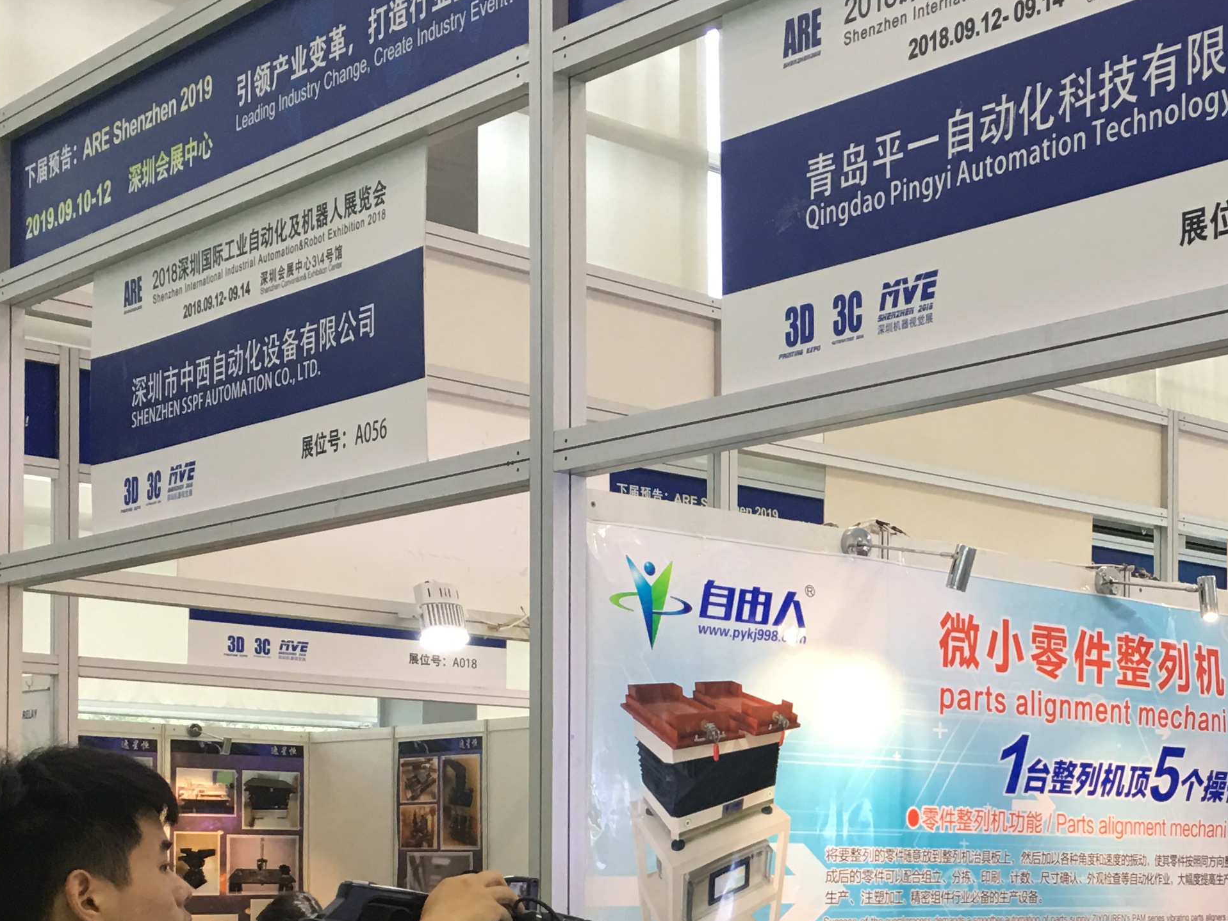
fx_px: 2164
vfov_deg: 23.3
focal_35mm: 61
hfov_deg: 30.9
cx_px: 988
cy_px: 869
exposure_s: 1/17
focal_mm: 4.15
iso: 40
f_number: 2.2
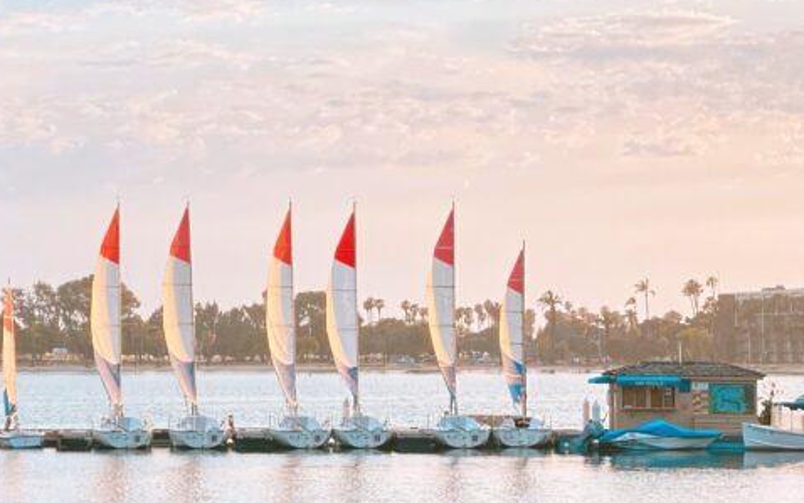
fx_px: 2586
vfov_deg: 11.1
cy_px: 217
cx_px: 220
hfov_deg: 17.6
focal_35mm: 118
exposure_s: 1/251
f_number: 2
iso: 20
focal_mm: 6
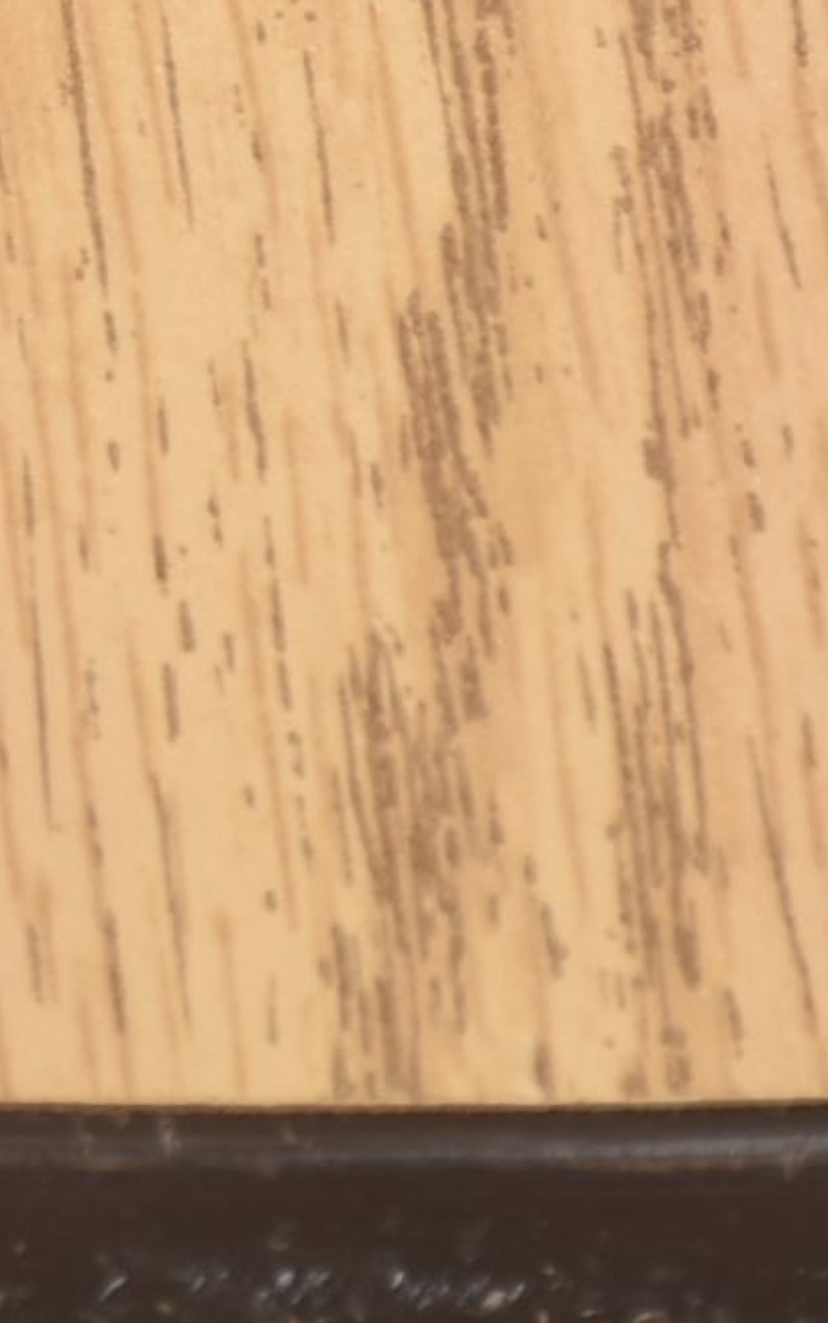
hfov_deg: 1.9
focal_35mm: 705
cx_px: -855
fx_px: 25437
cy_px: -41
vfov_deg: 3.0
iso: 200
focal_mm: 100
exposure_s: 1/200
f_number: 9
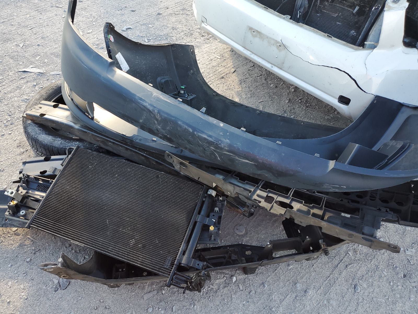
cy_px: 157
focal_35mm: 26
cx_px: 209
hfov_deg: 67.3
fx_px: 314
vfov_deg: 53.1
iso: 50
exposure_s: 1/244
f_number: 1.5
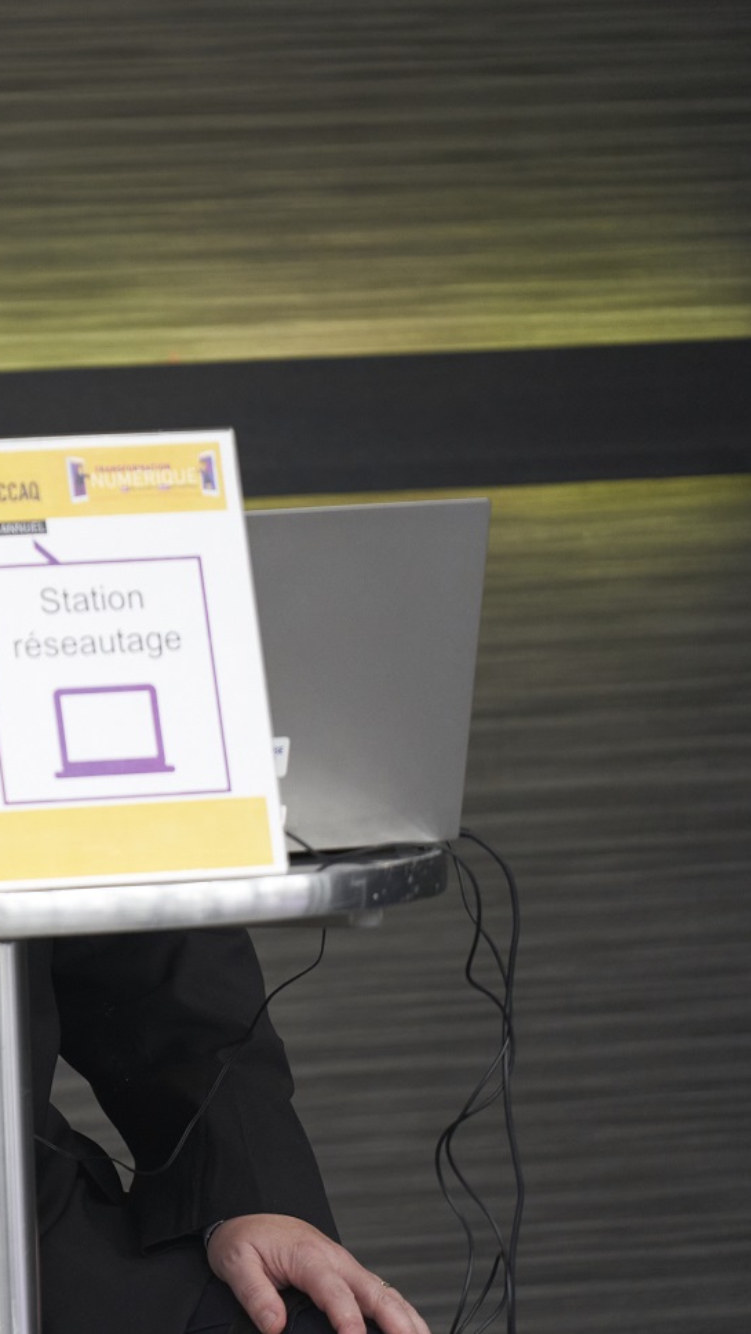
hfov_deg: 3.8
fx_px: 11144
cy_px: 668
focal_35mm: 315
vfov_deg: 6.8
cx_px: -227
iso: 2000
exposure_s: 1/160
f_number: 4
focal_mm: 200
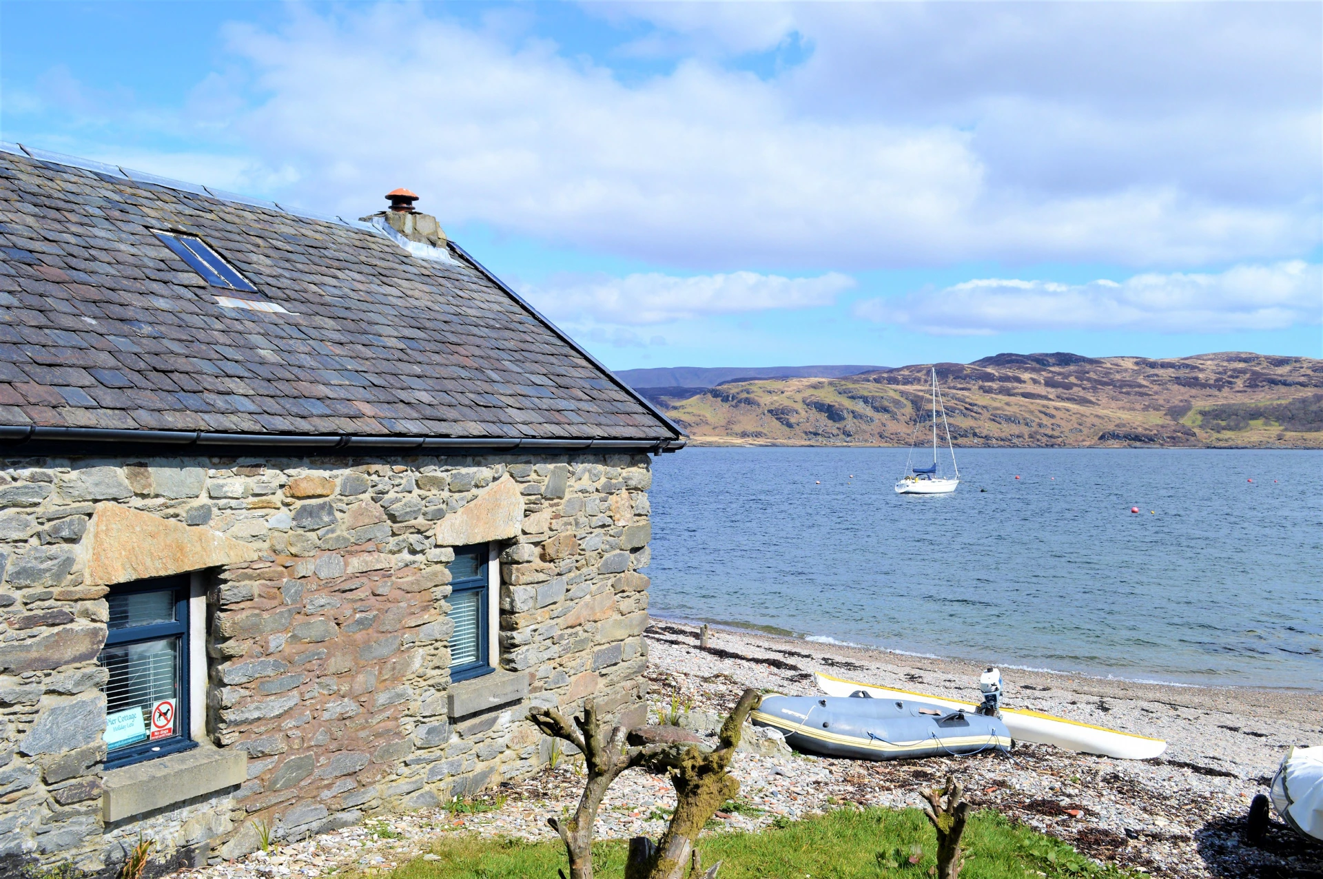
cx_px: 662
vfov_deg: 36.8
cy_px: 440
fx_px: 1322
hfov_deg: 53.2
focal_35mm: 36
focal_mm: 24
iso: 100
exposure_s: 1/250
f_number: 9
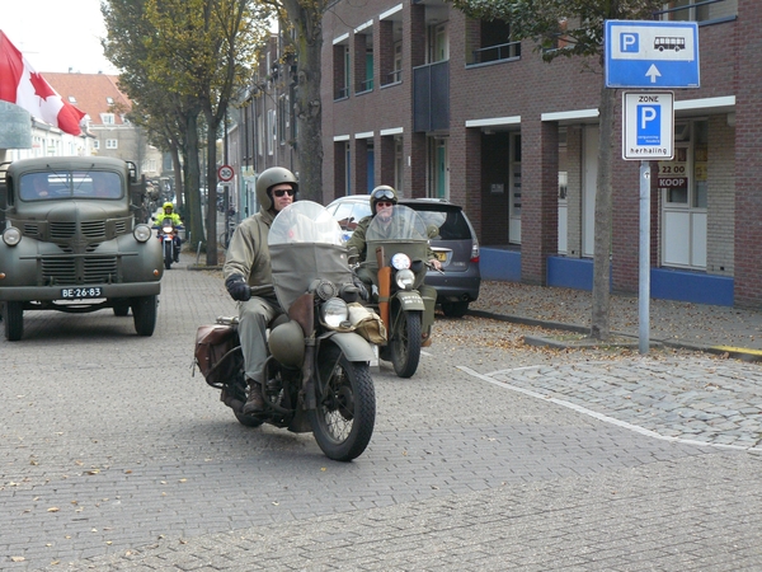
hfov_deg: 27.8
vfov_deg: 21.0
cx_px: 381
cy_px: 286
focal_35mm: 70
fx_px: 1541
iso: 200
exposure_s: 1/320
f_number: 3.2
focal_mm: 11.6
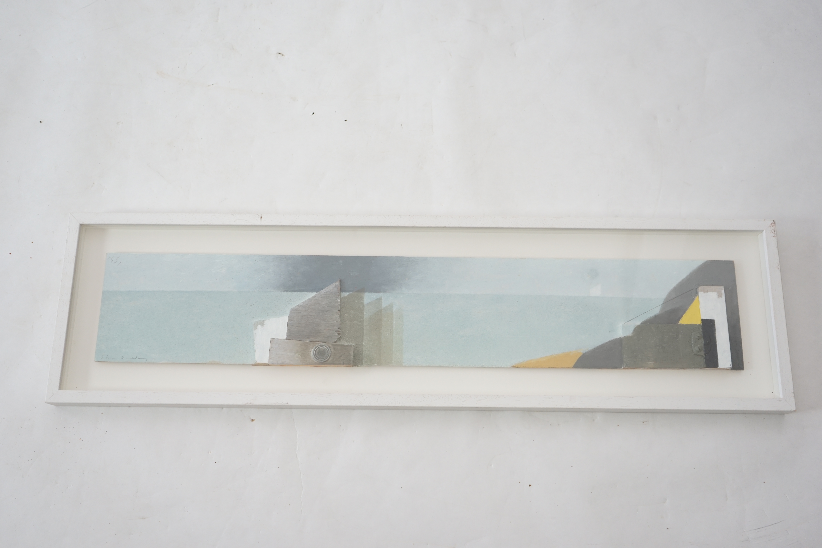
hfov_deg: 53.1
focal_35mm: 36
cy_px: 274
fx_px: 822
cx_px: 411
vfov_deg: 36.9
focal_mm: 36
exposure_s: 1/60
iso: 640
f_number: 4
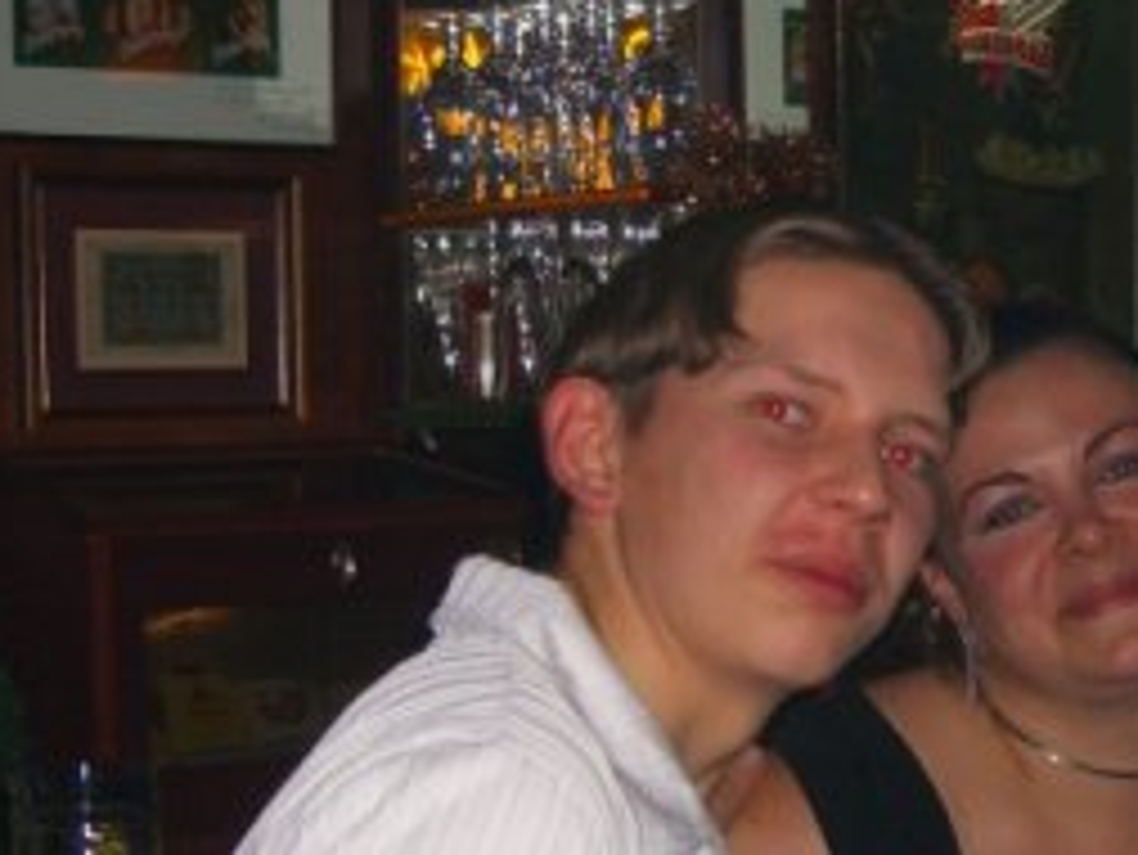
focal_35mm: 109
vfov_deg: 13.5
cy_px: 648
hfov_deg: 17.8
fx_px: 3585
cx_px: 1003
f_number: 3.1
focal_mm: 9.5
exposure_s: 1/60
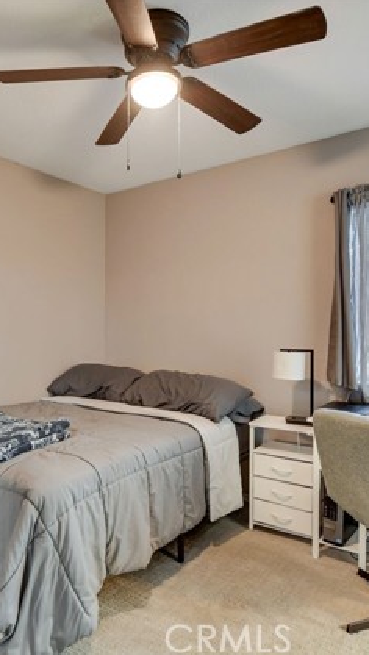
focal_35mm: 24
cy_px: 328
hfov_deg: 46.6
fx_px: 417
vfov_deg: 76.3
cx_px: 109
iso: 400
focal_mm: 10
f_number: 3.5
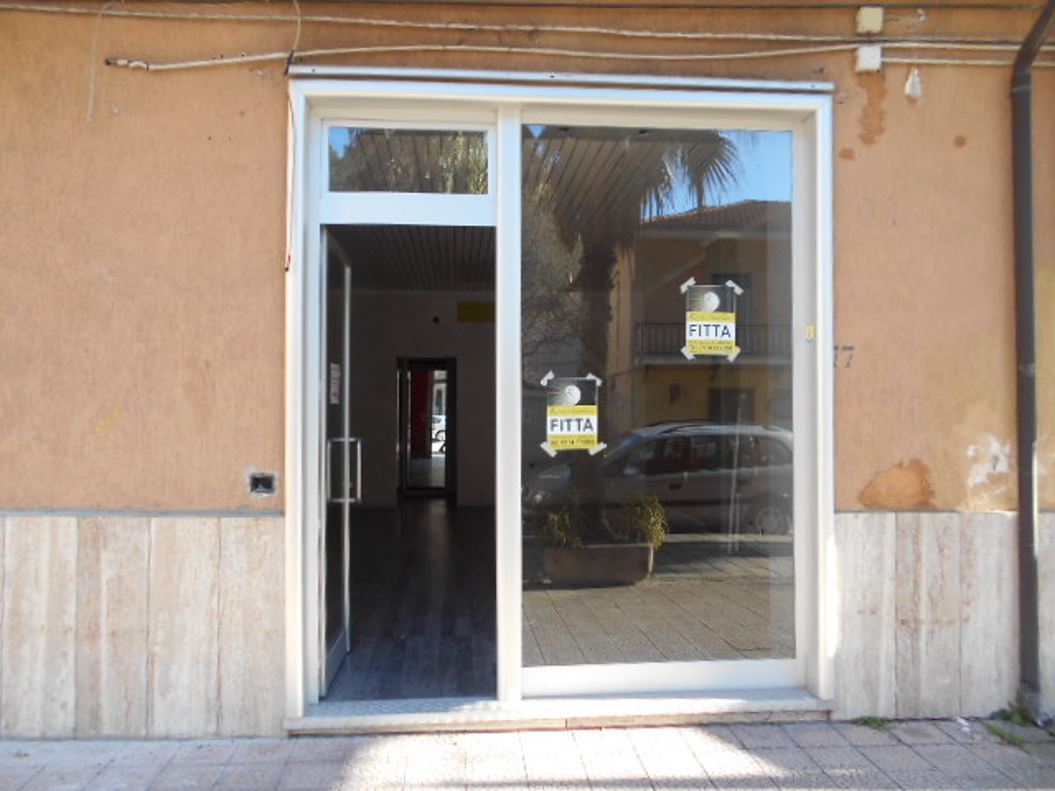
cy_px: 396
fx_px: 792
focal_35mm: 26
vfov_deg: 53.1
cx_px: 528
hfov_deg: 67.3
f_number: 3.2
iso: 80
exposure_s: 1/80
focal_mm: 4.6
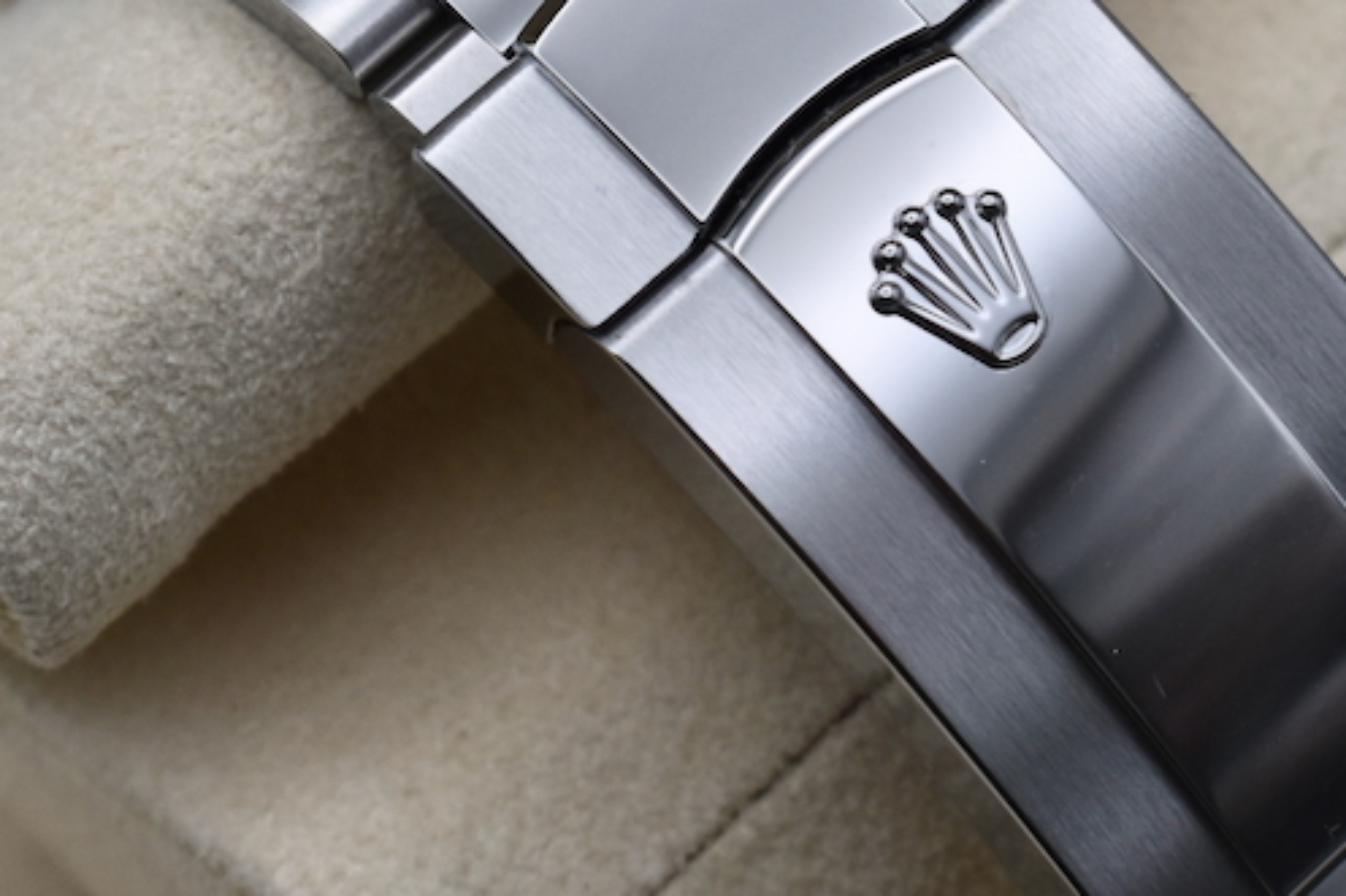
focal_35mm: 201
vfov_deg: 6.8
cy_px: 252
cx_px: 951
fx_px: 7512
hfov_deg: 10.2
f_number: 8
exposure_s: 1/160
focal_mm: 52
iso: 400
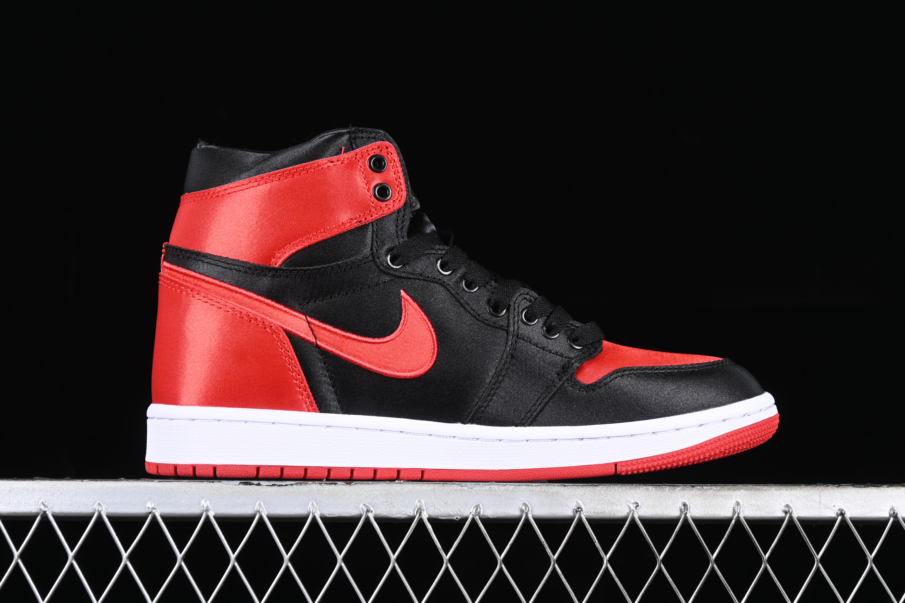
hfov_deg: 27.0
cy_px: 302
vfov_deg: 18.2
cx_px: 452
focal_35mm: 75
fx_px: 1885
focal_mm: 50
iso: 160
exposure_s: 1/60
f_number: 6.3
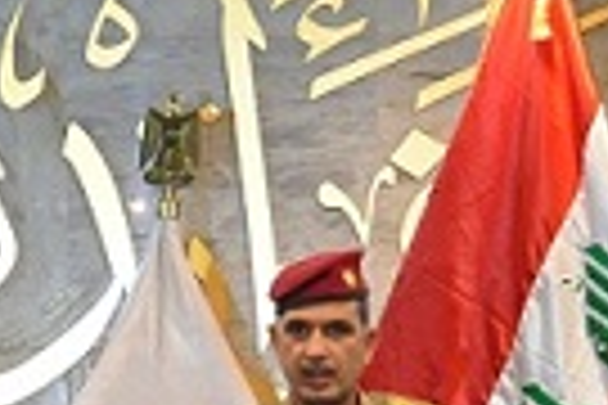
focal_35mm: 484
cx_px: 475
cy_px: 461
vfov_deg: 2.8
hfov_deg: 4.3
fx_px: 8166
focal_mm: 105
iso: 1250
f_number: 5.6
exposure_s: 1/20
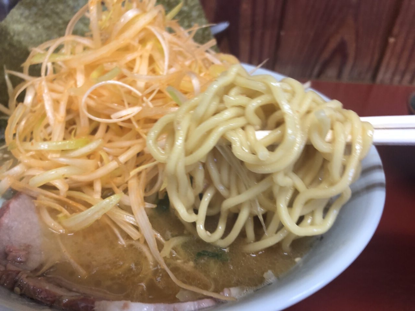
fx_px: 336
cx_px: 208
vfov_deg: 49.7
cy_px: 156
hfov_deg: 63.4
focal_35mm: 28
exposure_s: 1/17
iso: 40
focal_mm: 4
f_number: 1.8
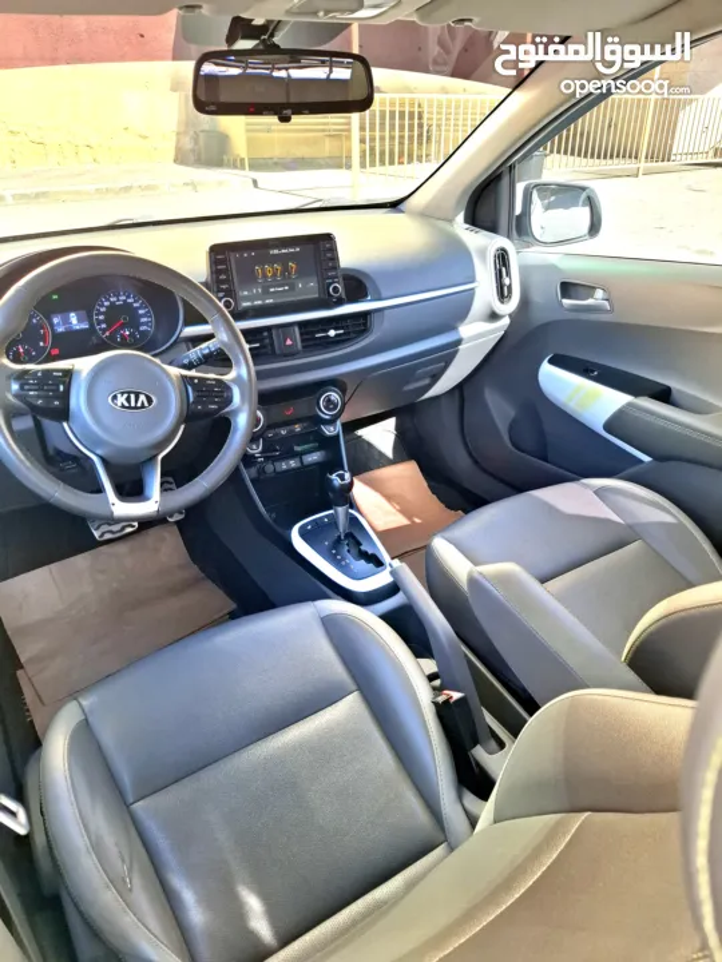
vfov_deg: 73.9
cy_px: 481
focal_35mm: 23
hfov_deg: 58.9
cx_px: 361
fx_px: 640
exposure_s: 1/156
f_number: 1.8
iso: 50
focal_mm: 5.54
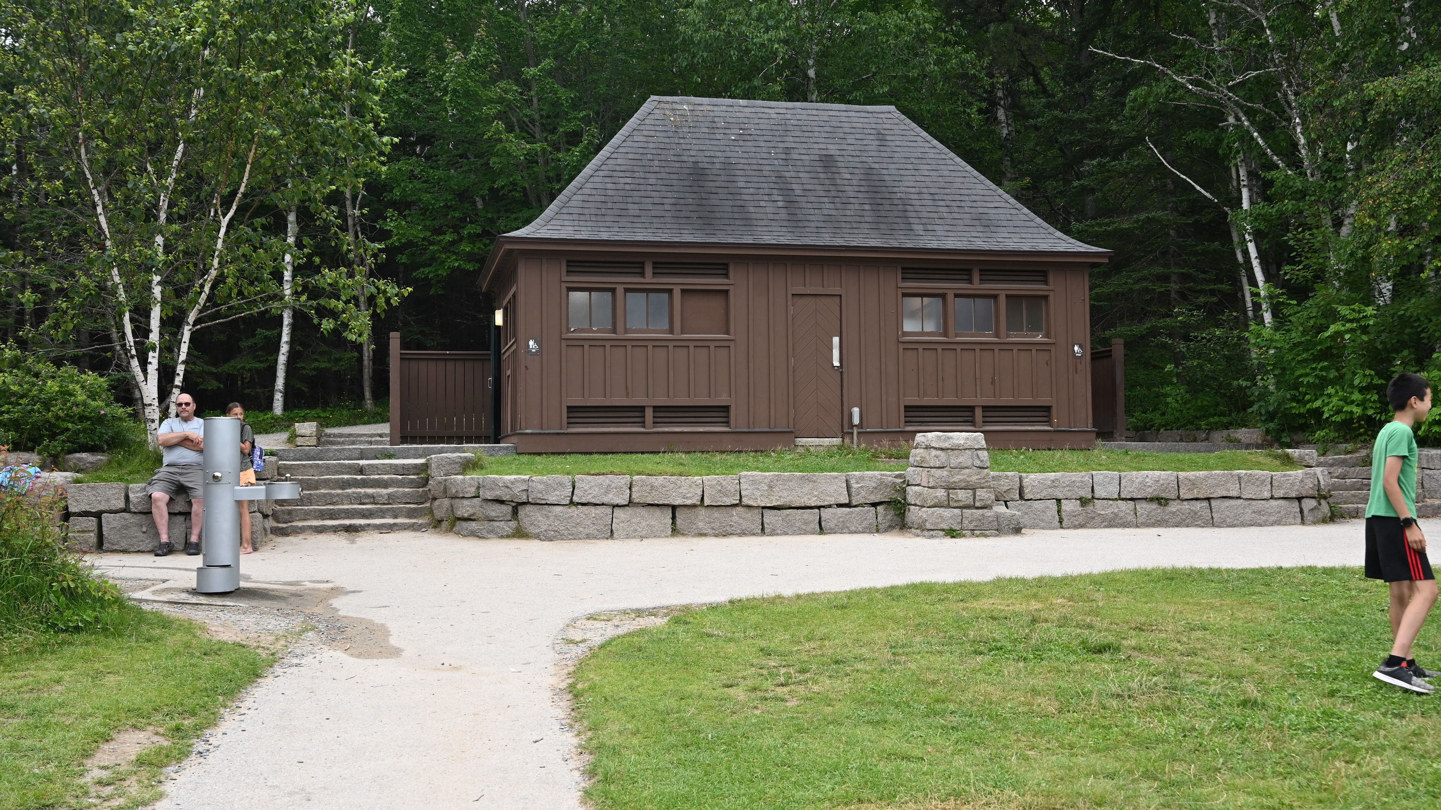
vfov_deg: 32.0
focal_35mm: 37
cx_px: 725
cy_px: 381
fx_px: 1414
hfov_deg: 54.0
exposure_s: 1/160
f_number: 6.3
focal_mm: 35
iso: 400
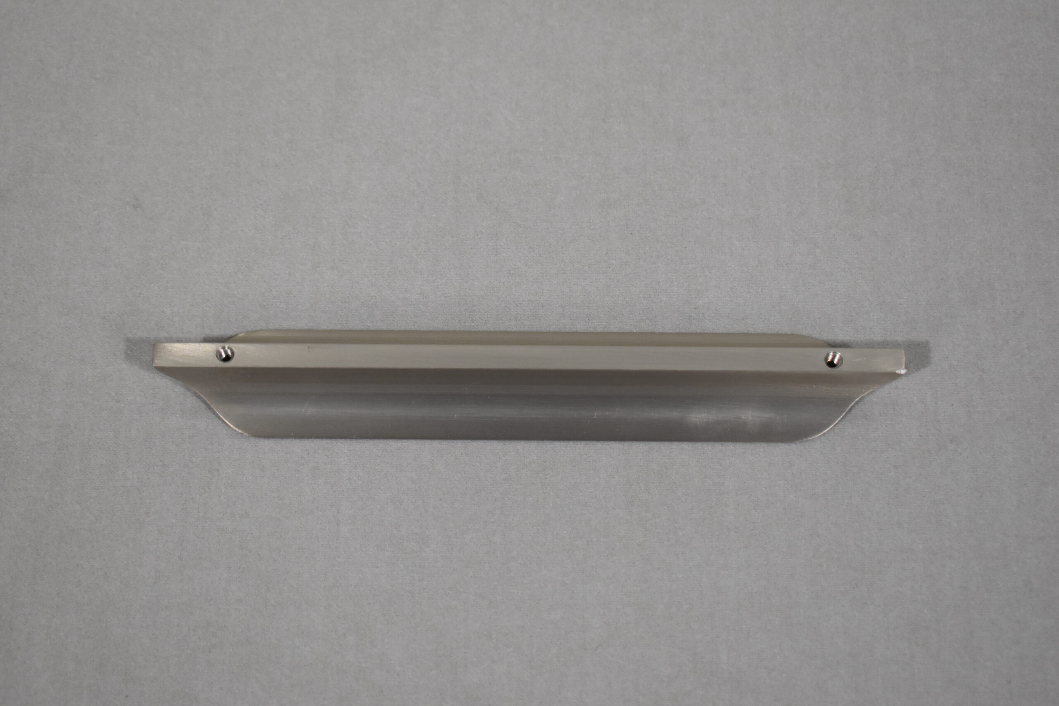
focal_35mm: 63
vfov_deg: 21.6
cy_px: 353
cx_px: 530
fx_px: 1853
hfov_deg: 31.9
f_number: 5
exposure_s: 1/250
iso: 800
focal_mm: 42
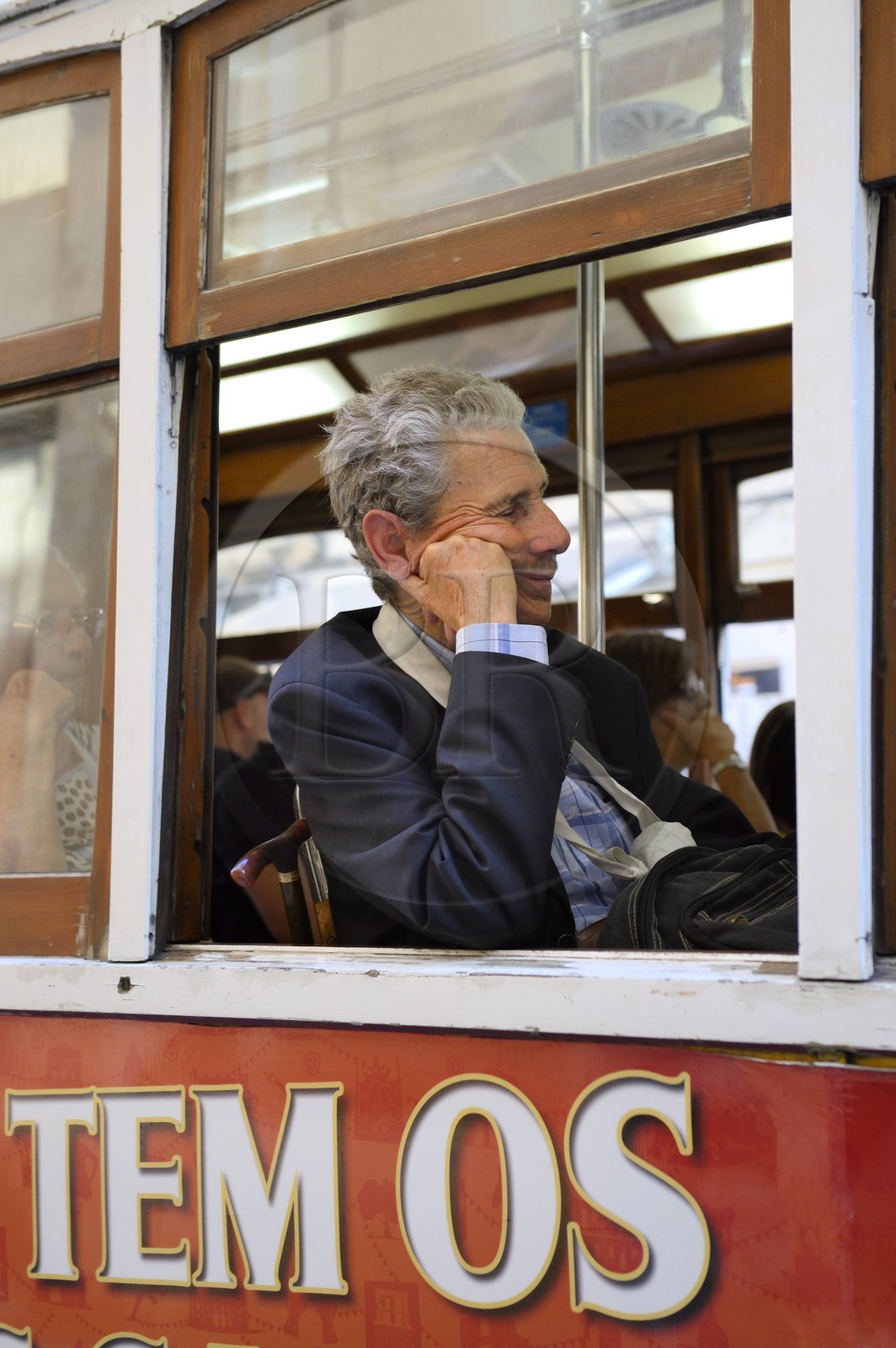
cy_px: 674
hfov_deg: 24.2
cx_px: 448
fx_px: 2094
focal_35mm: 56
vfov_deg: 35.7
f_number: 4
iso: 800
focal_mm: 56
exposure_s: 1/125
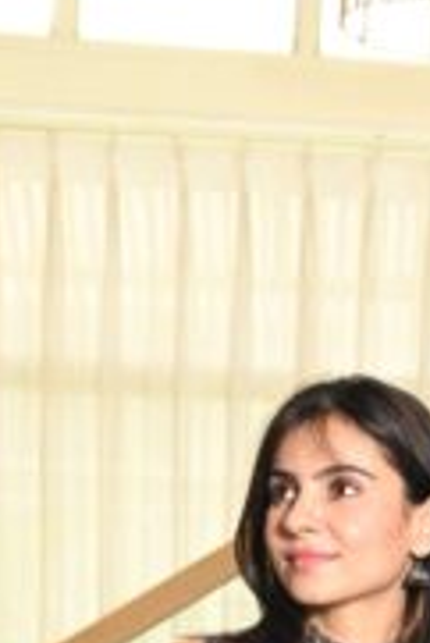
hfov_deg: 8.9
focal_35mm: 153
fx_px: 2736
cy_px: 1137
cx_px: 533
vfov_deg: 12.3
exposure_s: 1/160
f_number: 5
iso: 640
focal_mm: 41
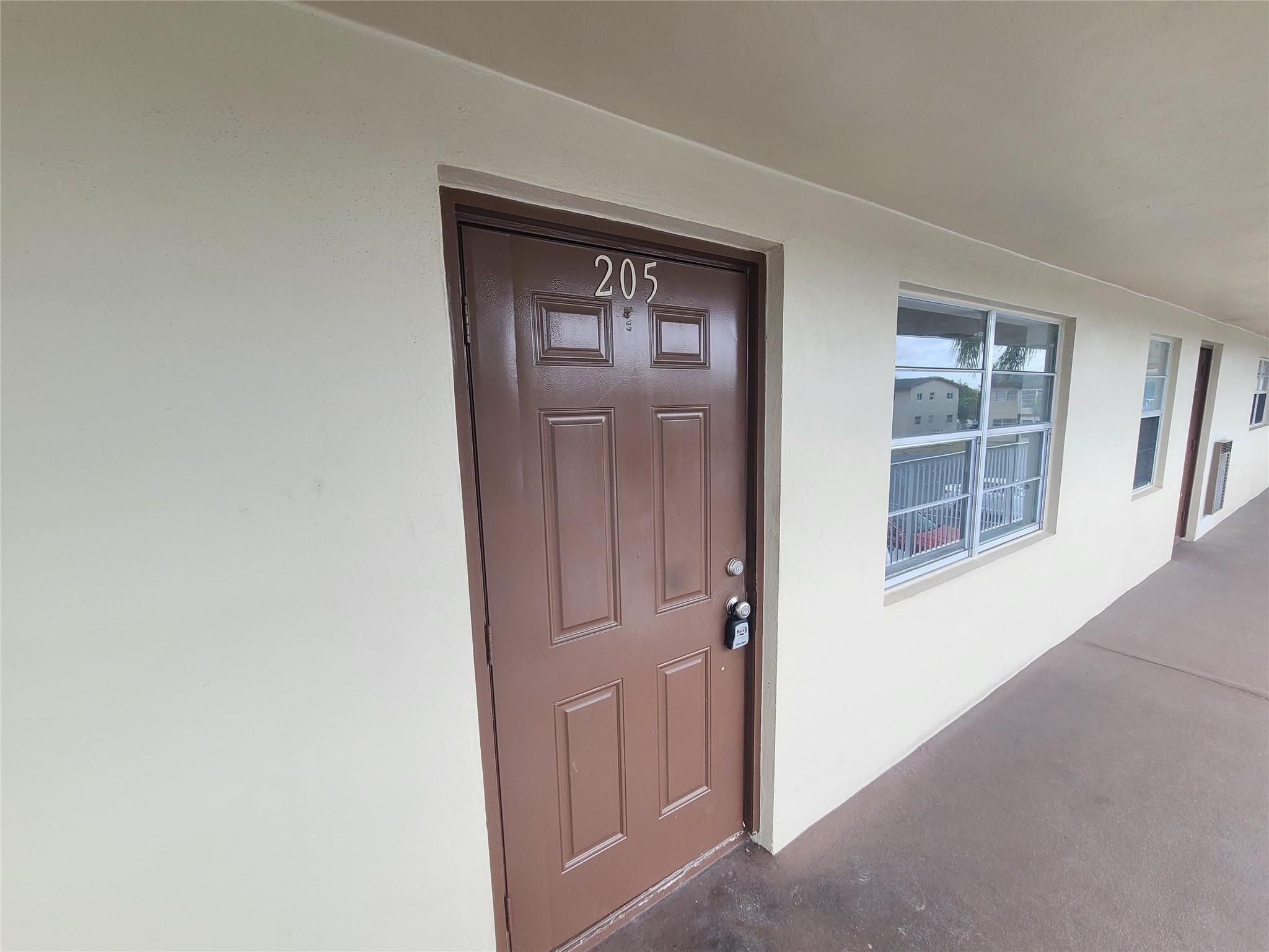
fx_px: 477
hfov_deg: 106.2
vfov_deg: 89.9
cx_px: 634
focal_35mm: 13
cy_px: 476
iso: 50
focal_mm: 2.2
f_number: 2.2
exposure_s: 1/246
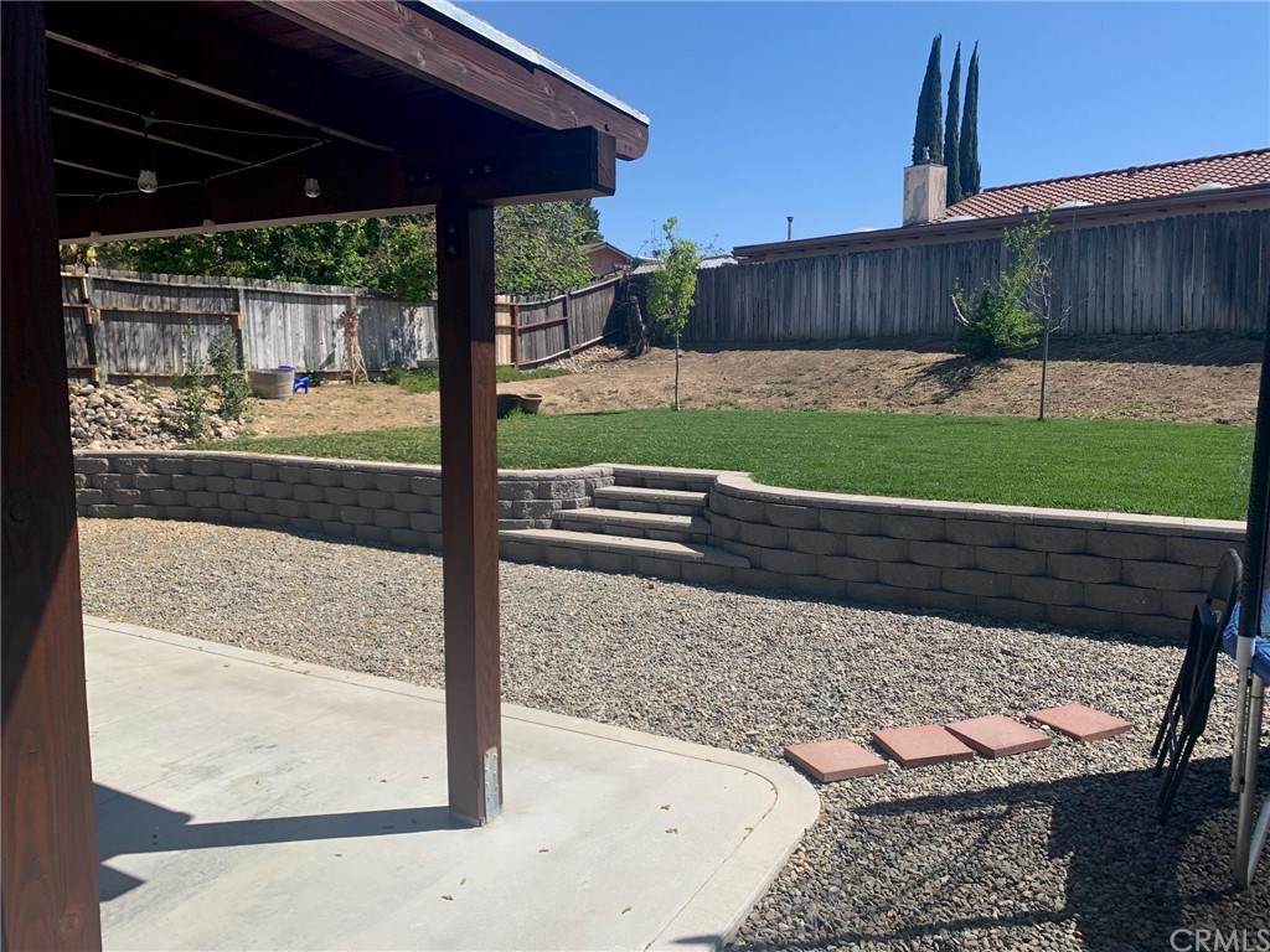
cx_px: 635
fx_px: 954
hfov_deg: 67.3
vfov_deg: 53.1
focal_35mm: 26
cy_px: 476
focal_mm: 4.25
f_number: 1.8
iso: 25
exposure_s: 1/2208
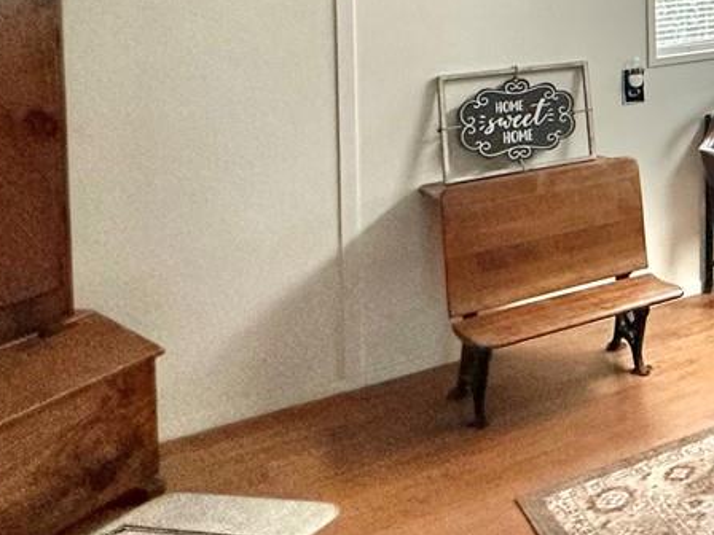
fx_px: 1031
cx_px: 1073
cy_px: -84
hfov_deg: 27.0
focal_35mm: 50
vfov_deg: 26.3
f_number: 2.2
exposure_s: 1/120
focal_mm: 2.22
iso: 200
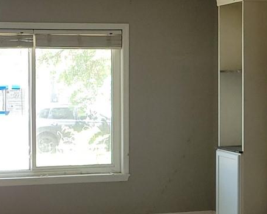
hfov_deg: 21.5
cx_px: 105
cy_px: 98
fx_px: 703
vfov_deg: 17.3
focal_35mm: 89
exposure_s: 1/60
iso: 125
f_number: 1.8
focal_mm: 5.4
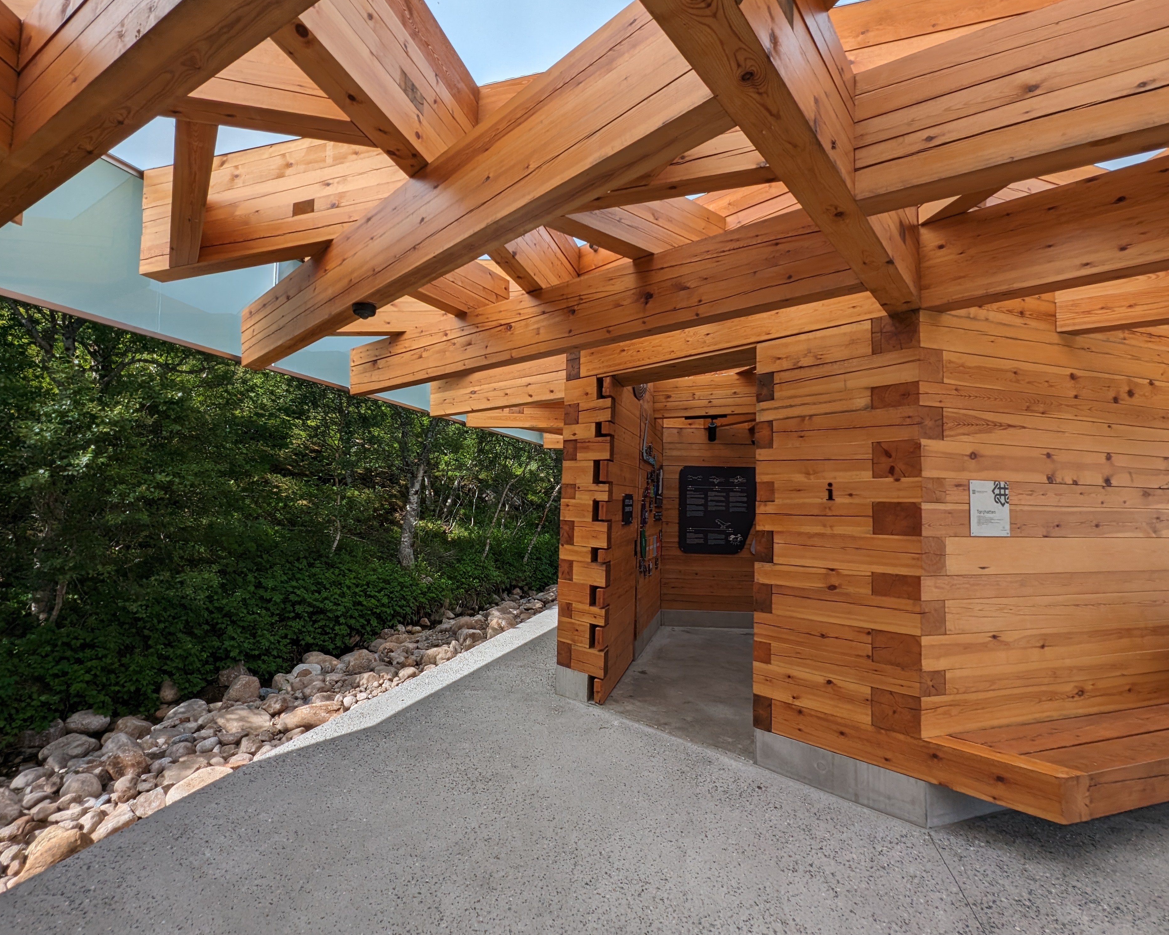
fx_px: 484
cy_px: 477
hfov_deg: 100.4
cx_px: 531
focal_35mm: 14
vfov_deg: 88.0
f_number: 2.2
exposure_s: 1/1307
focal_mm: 1.95
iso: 45
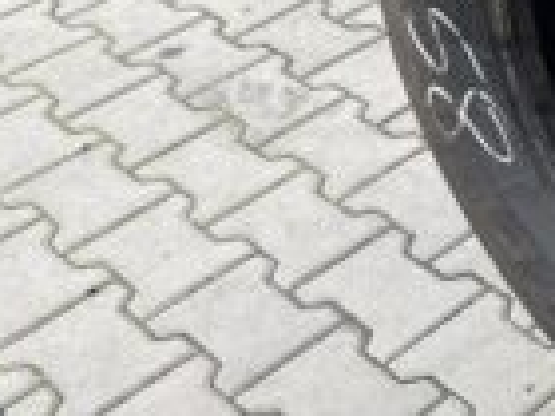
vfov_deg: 18.2
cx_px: 817
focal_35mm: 80
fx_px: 1283
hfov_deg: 21.0
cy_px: 46
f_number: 1.8
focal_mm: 4.25
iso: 32
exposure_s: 1/370
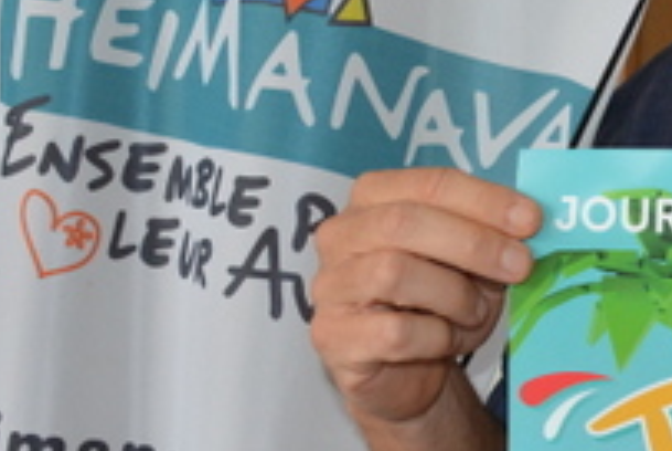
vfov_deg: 12.6
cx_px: 900
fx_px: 2030
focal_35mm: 109
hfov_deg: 17.5
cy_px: 75
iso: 1000
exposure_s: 1/200
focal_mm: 23
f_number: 7.1
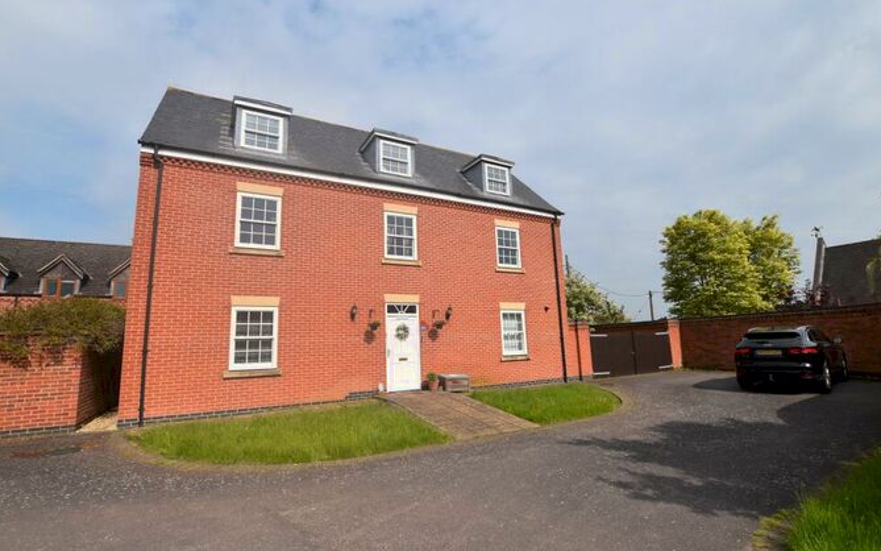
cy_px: 270
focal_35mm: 16
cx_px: 439
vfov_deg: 71.2
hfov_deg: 97.8
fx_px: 384
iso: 200
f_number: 10
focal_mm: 10
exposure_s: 1/400
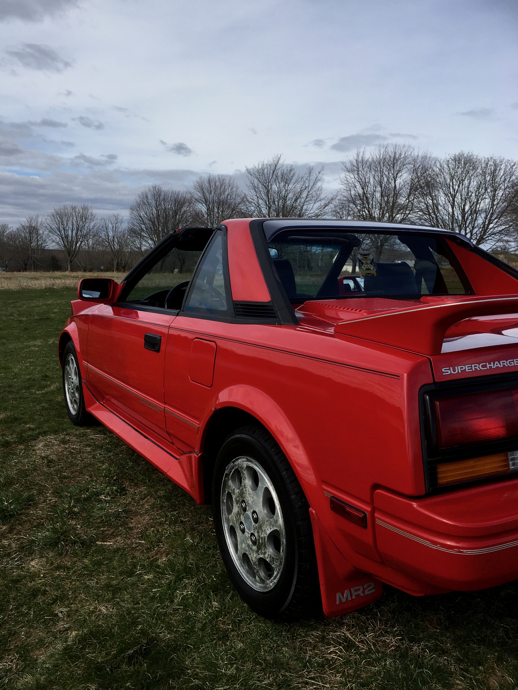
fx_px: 579
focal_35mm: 29
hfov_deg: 48.2
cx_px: 259
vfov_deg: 61.7
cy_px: 345
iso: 25
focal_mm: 4.15
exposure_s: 1/1923
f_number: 2.2
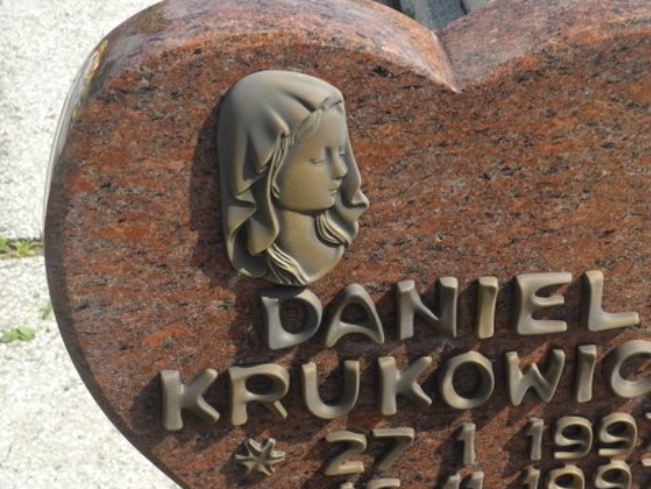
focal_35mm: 92
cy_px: 327
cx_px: 460
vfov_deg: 16.0
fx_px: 1731
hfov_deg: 21.2
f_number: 3.5
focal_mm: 11.8
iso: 100
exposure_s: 1/640
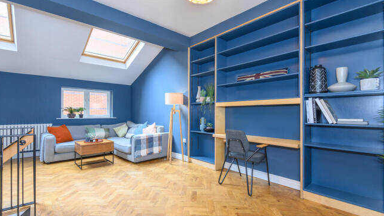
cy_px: 109
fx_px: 173
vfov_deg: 63.9
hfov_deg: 95.9
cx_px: 191
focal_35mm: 17
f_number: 8
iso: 640
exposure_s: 1/13
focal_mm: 16
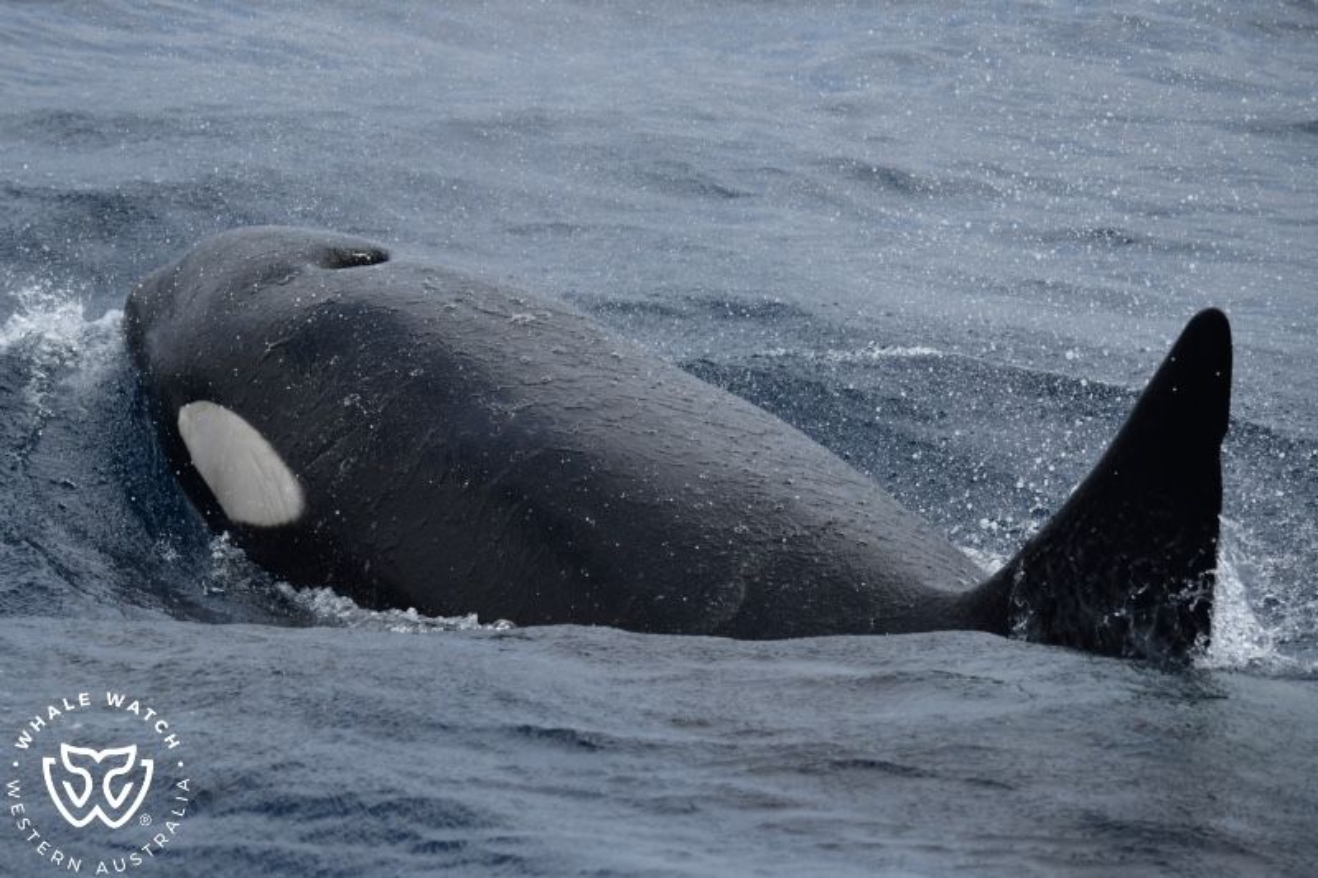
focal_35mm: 260
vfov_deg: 5.3
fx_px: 9516
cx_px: 659
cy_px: 439
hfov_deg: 7.9
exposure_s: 1/8000
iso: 1000
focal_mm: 260
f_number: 5.6
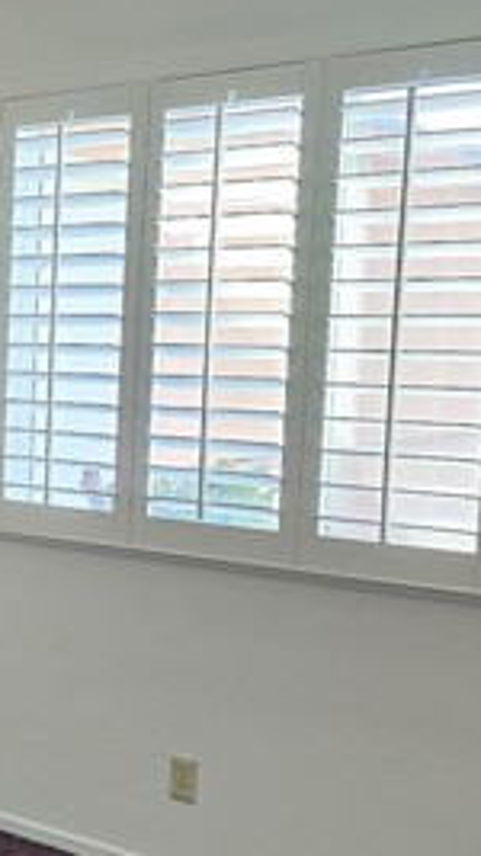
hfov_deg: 18.3
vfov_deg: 34.8
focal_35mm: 60
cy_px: 497
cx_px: -183
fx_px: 1362
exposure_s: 1/120
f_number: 1.7
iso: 250
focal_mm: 6.3
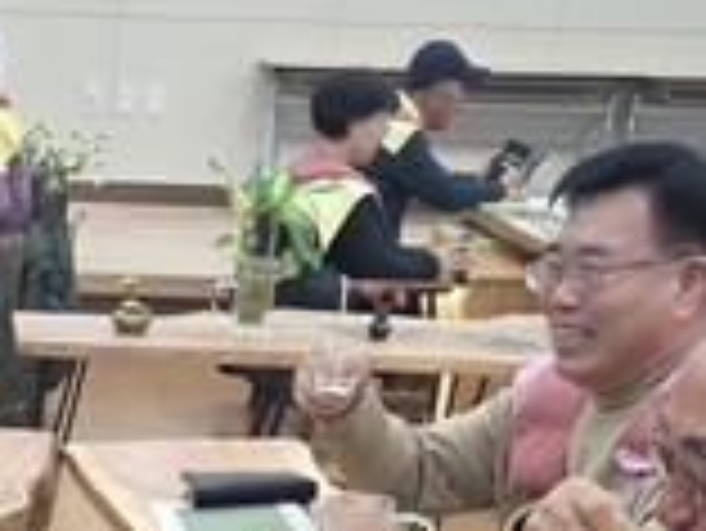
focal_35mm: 88
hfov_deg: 21.1
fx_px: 1796
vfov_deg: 15.4
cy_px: 819
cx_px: -67
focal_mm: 5.4
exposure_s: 1/120
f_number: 1.8
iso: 160
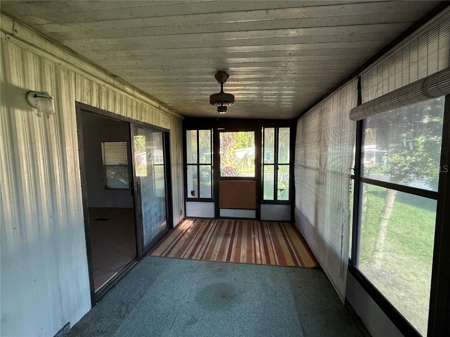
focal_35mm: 14
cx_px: 225
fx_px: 182
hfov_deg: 102.1
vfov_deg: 85.7
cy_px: 168
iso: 320
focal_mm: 2.22
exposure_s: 1/99
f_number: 2.2
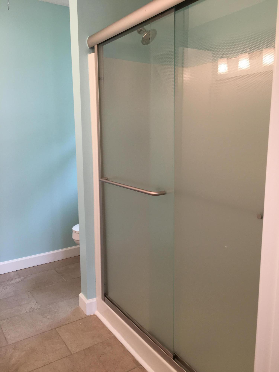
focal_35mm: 29
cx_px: 140
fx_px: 312
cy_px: 186
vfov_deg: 61.7
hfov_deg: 48.2
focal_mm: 4.15
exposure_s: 1/33
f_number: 2.2
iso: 40
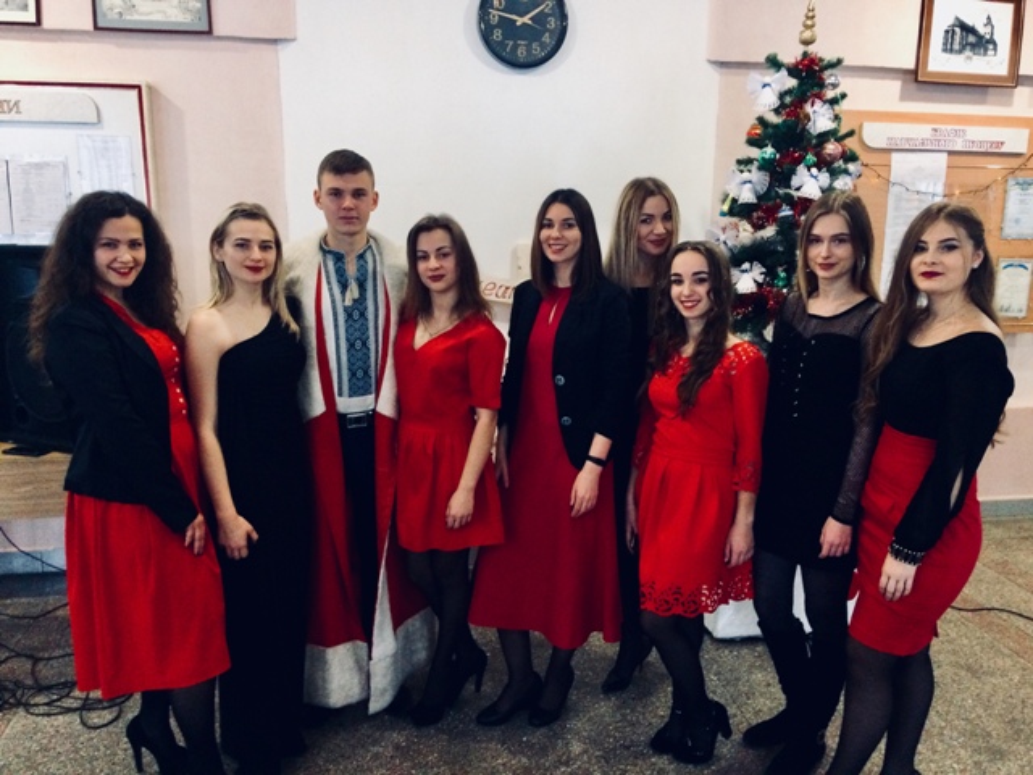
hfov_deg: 61.7
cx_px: 516
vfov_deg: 48.2
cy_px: 388
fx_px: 865
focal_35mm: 29
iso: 320
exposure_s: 1/33
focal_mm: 4.15
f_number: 2.2
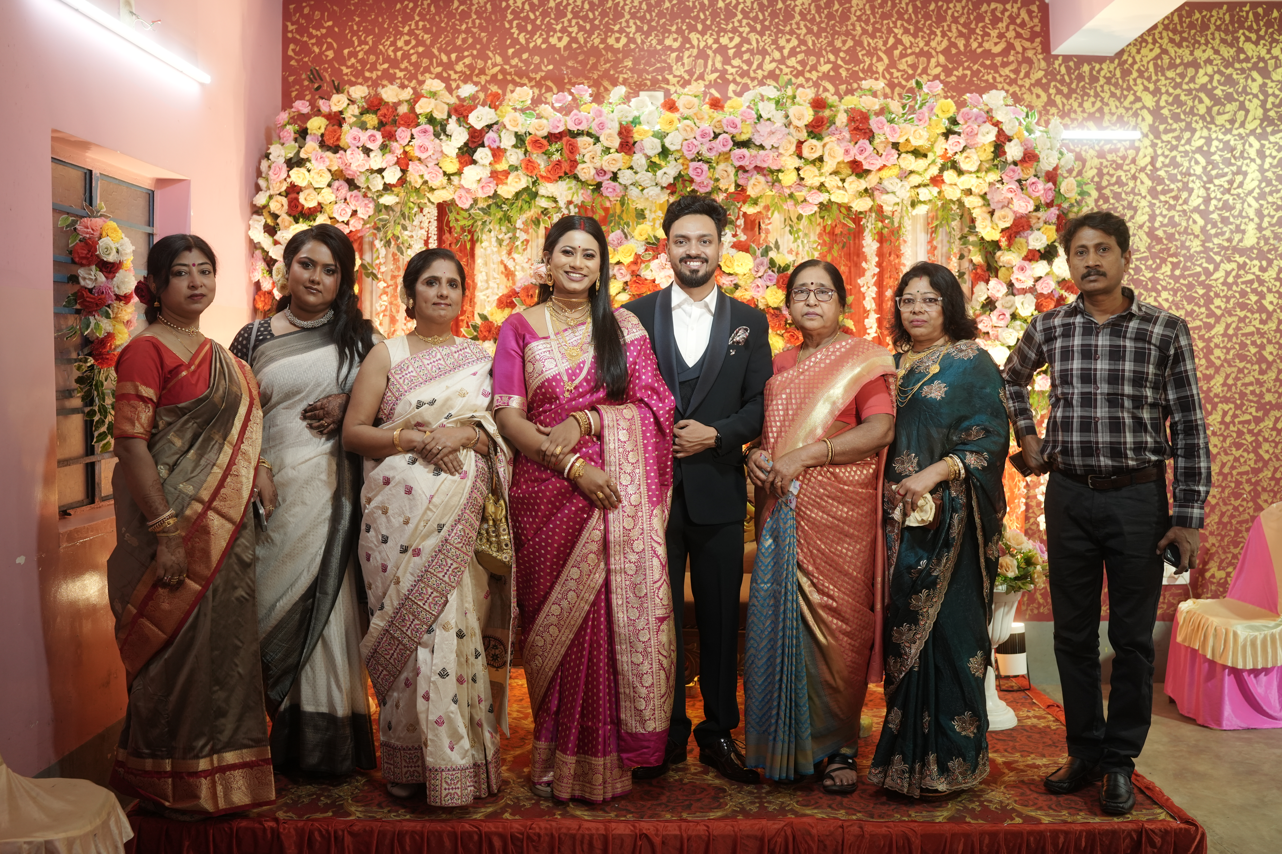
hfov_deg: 54.4
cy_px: 427
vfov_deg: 37.9
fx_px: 1246
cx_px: 641
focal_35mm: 35
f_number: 2.8
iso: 800
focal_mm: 35
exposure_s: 1/200
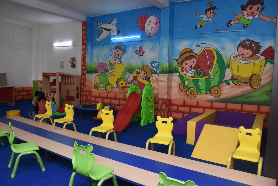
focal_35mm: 27
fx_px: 208
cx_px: 139
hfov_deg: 67.4
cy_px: 93
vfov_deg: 47.9
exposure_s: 1/160
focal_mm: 18
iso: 1250
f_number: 6.3
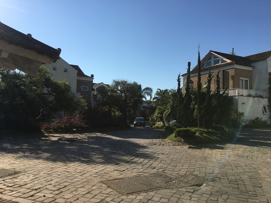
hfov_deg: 61.7
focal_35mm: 29
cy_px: 102
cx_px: 136
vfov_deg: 48.2
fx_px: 227
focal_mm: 4.15
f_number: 2.2
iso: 25
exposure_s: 1/2079
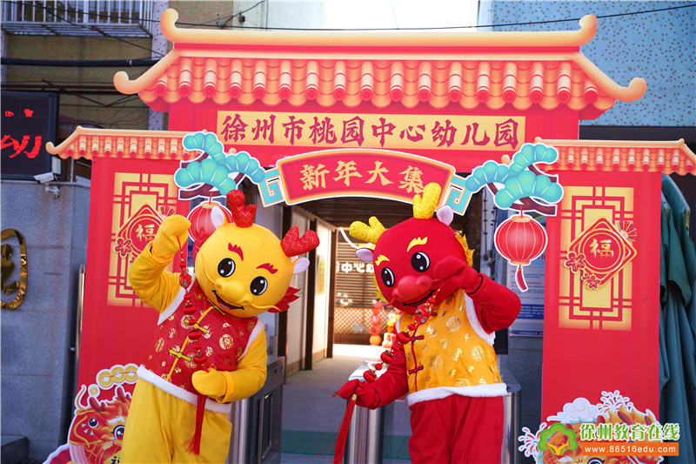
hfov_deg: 43.0
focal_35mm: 46
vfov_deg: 29.4
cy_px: 232
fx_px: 883
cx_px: 348
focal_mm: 45.7
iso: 100
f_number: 4
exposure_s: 1/250
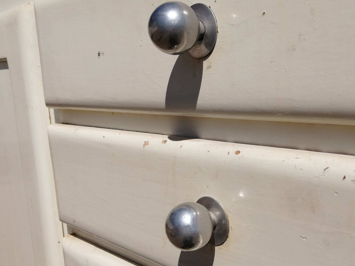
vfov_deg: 36.8
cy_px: 133
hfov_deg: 47.3
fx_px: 400
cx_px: 228
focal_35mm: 39
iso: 50
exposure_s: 1/4902
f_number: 1.8
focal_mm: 3.46
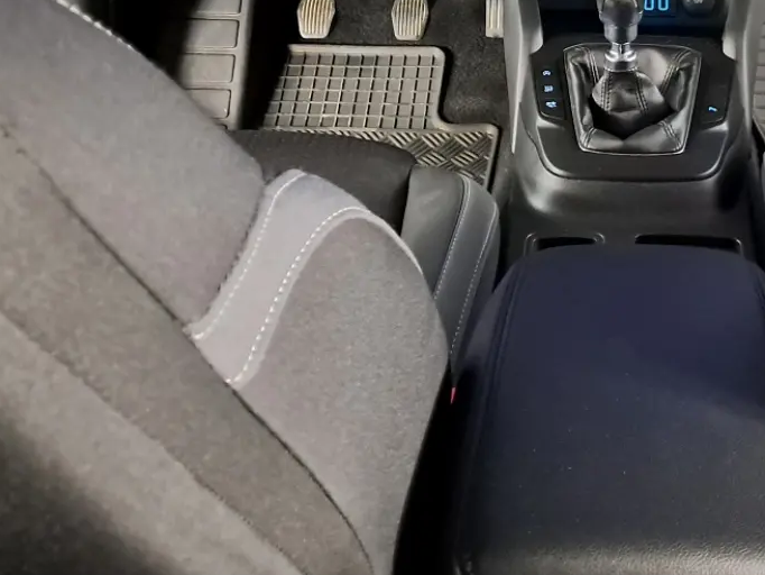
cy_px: 30
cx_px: 608
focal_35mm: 57
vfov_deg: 24.7
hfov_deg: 32.9
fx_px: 1260
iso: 1250
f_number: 1.8
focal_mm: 4
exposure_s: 1/20
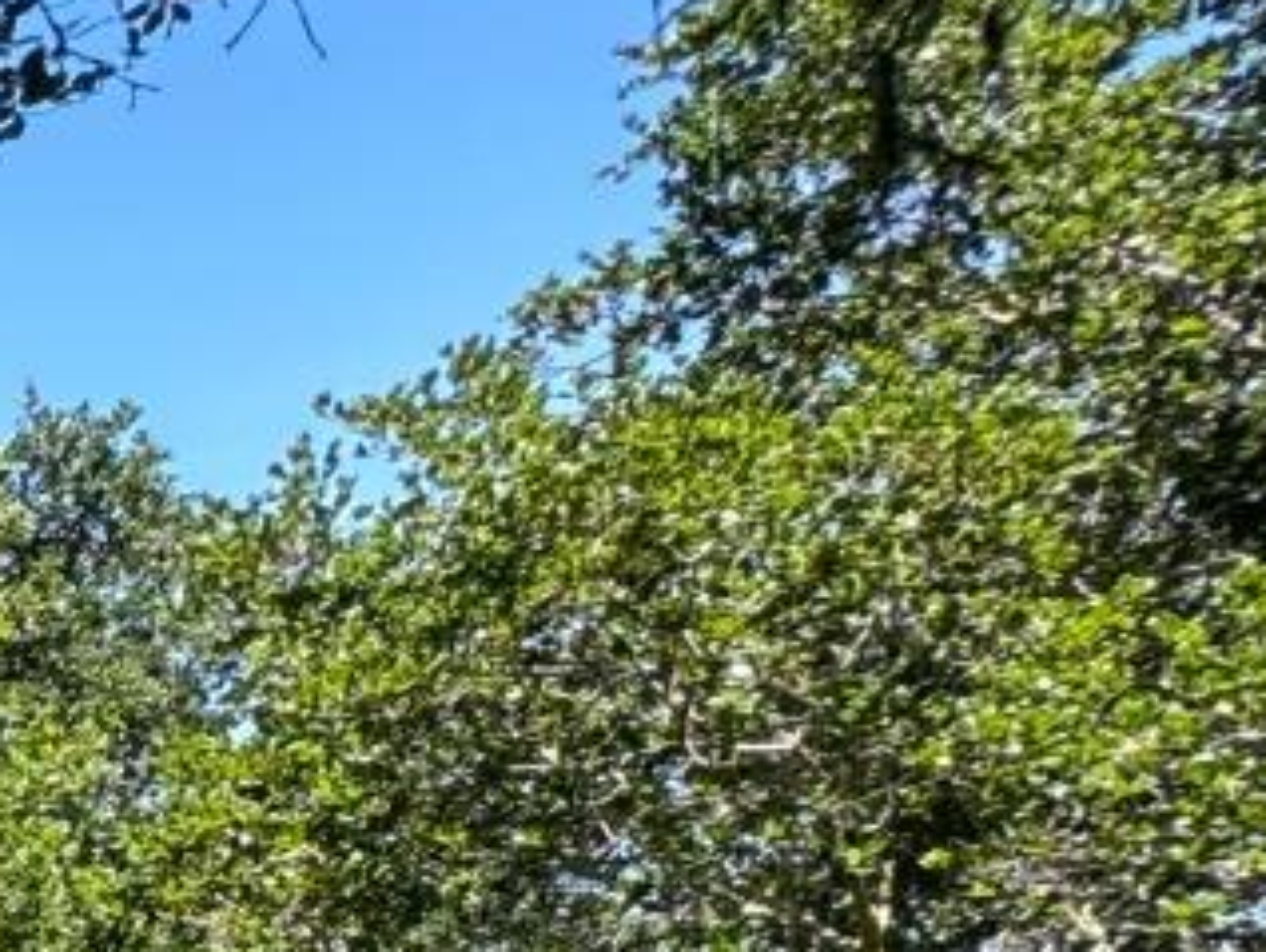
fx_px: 2416
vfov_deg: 19.5
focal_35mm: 66
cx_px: -1429
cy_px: 1424
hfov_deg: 17.5
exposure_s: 1/364
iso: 40
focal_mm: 2.22
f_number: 2.2
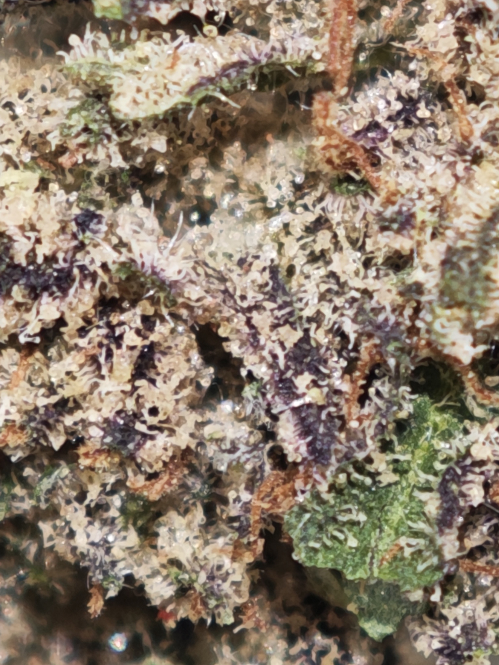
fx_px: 6324
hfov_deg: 4.5
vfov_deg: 6.0
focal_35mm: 329
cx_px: 363
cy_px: 97
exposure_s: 1/255
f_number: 1.8
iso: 50
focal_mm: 11.5
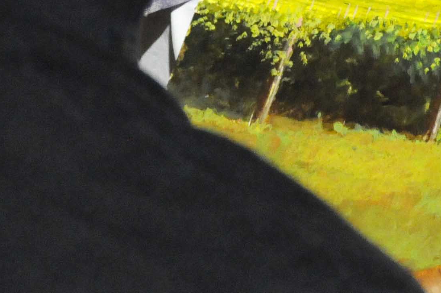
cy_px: -130
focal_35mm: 235
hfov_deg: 8.7
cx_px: 507
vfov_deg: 5.8
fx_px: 2875
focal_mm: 40
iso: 3200
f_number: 4.2
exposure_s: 1/50
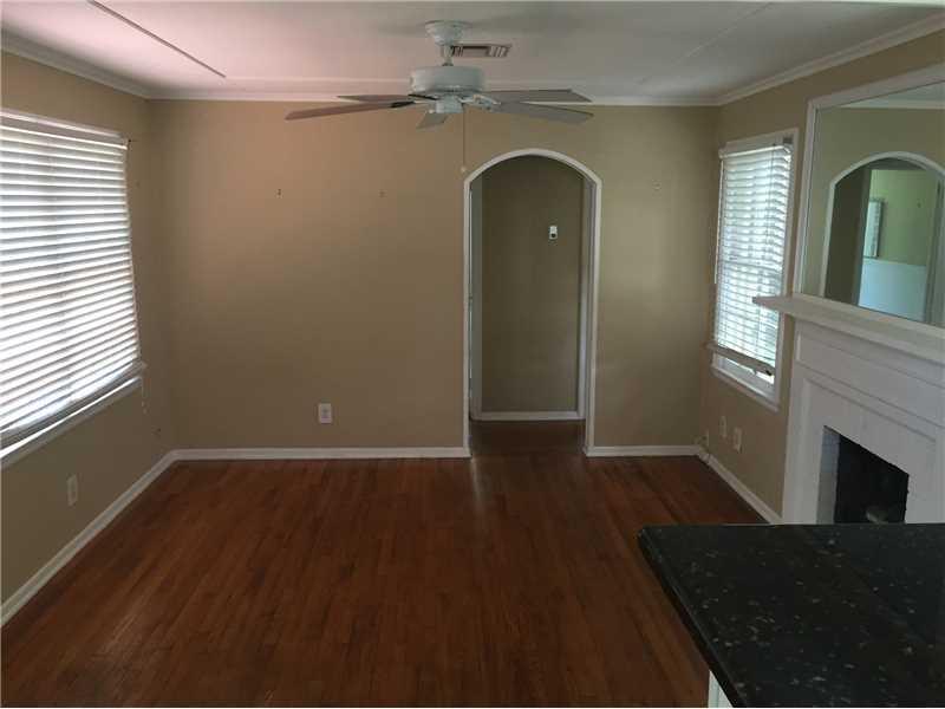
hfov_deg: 61.7
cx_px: 472
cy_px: 354
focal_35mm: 29
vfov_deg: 48.2
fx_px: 792
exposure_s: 1/30
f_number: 2.2
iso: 100
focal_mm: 4.15
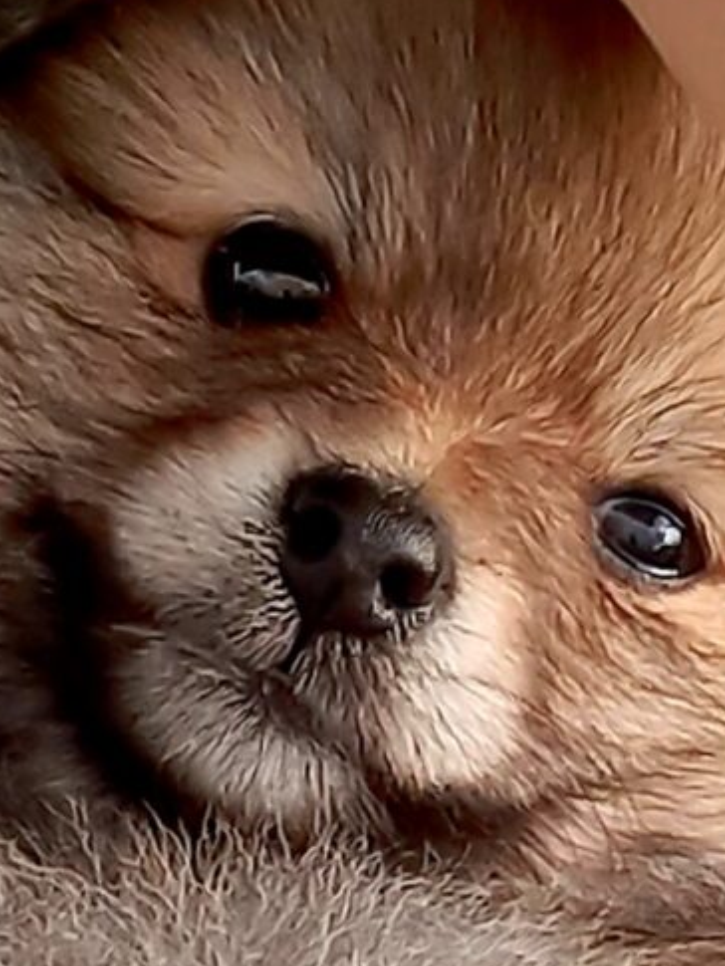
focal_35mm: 132
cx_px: 528
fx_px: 3685
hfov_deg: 11.2
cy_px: 2139
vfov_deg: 12.5
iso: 40
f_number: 2.2
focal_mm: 3.72
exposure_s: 1/217
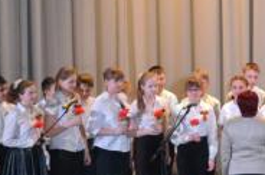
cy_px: 67
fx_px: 1668
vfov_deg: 6.0
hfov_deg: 9.0
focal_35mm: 227
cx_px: 292
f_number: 4.5
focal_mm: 62
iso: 1250
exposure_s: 1/60
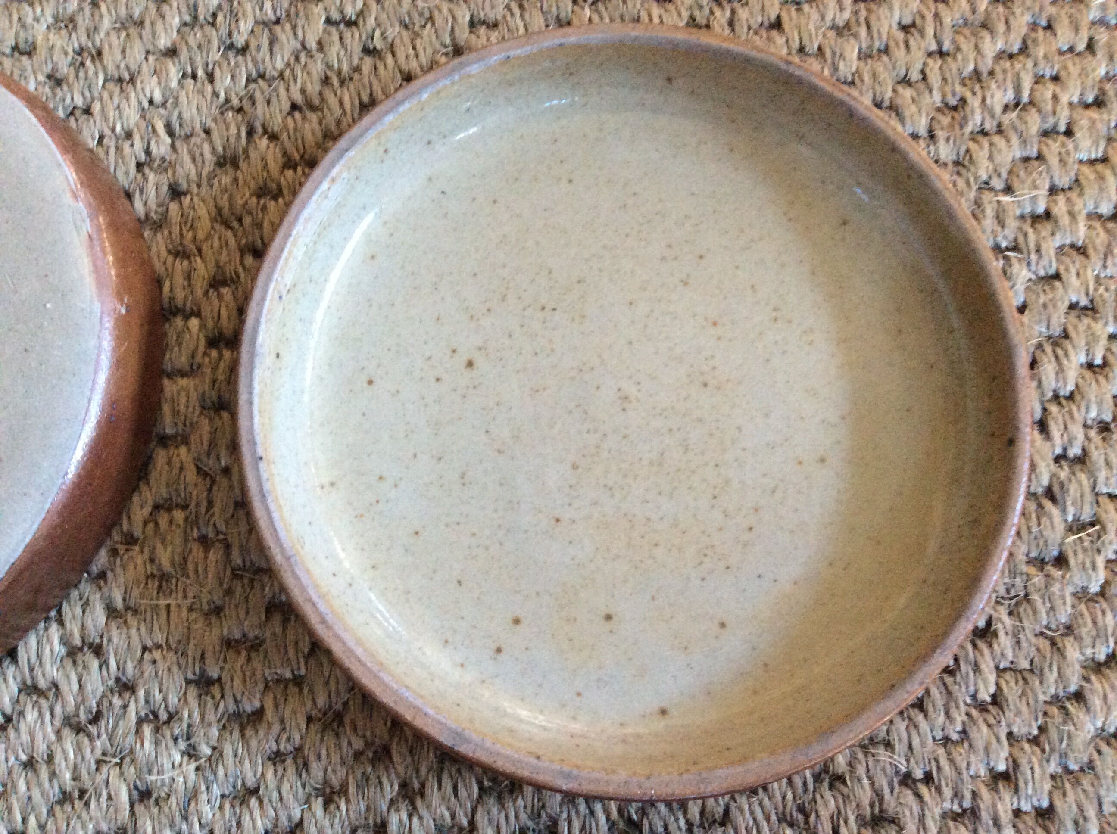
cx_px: 558
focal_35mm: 32
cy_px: 417
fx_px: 1031
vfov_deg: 44.1
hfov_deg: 56.9
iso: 320
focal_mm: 3.3
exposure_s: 1/17
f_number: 2.4
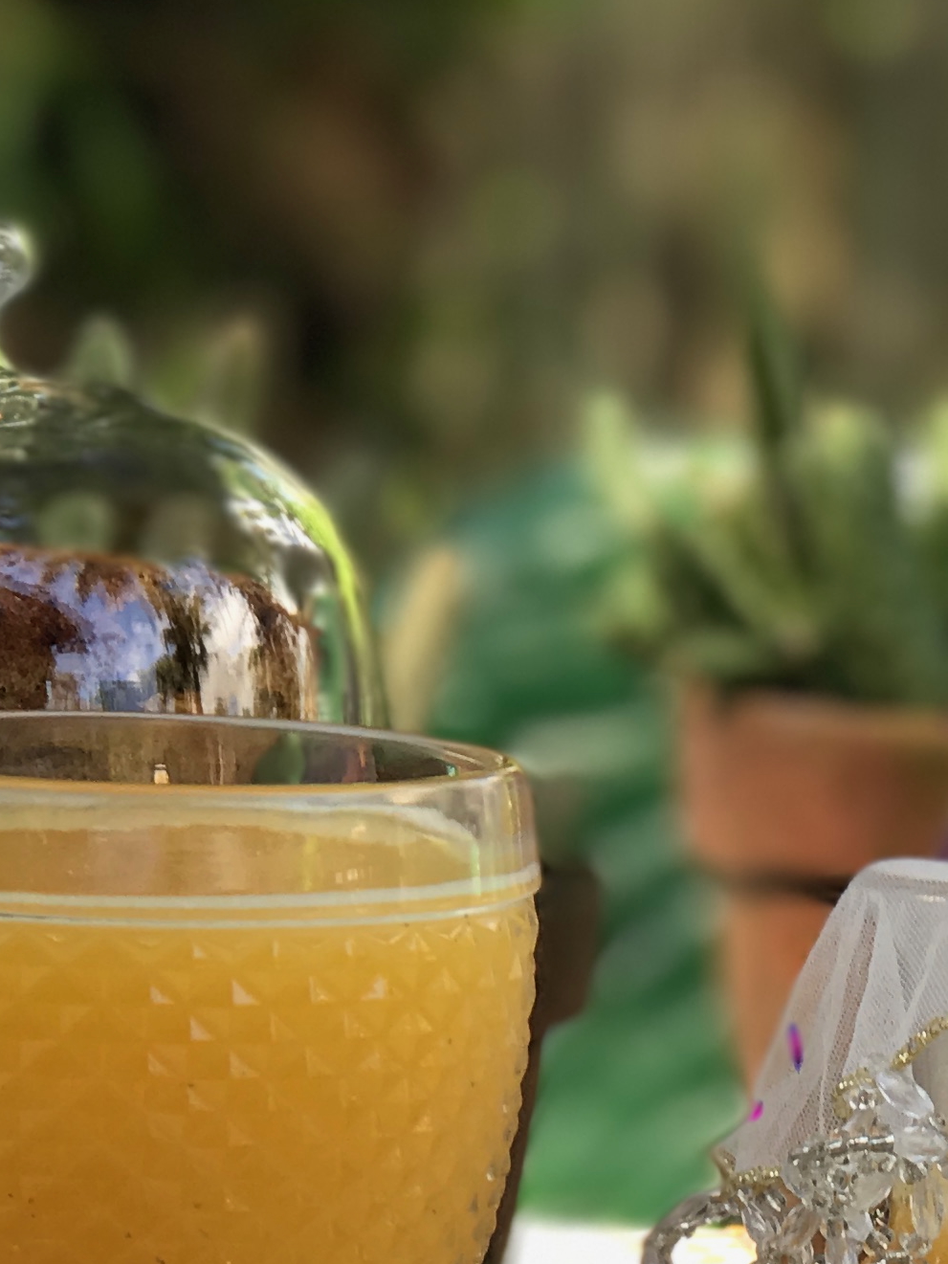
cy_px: 1428
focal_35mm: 174
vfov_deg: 11.2
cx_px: 856
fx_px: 6353
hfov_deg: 8.5
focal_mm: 6.6
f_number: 2.8
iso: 20
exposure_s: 1/60
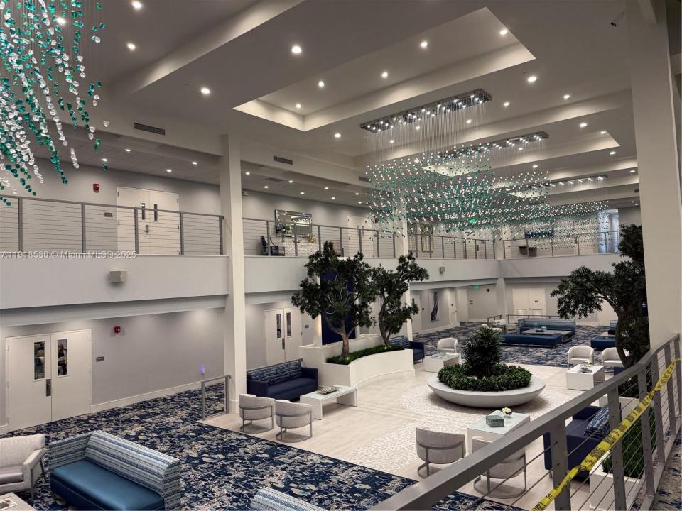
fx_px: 473
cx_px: 341
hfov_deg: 71.6
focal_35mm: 24
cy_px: 256
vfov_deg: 56.8
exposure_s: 1/121
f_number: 1.78
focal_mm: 6.76
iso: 160
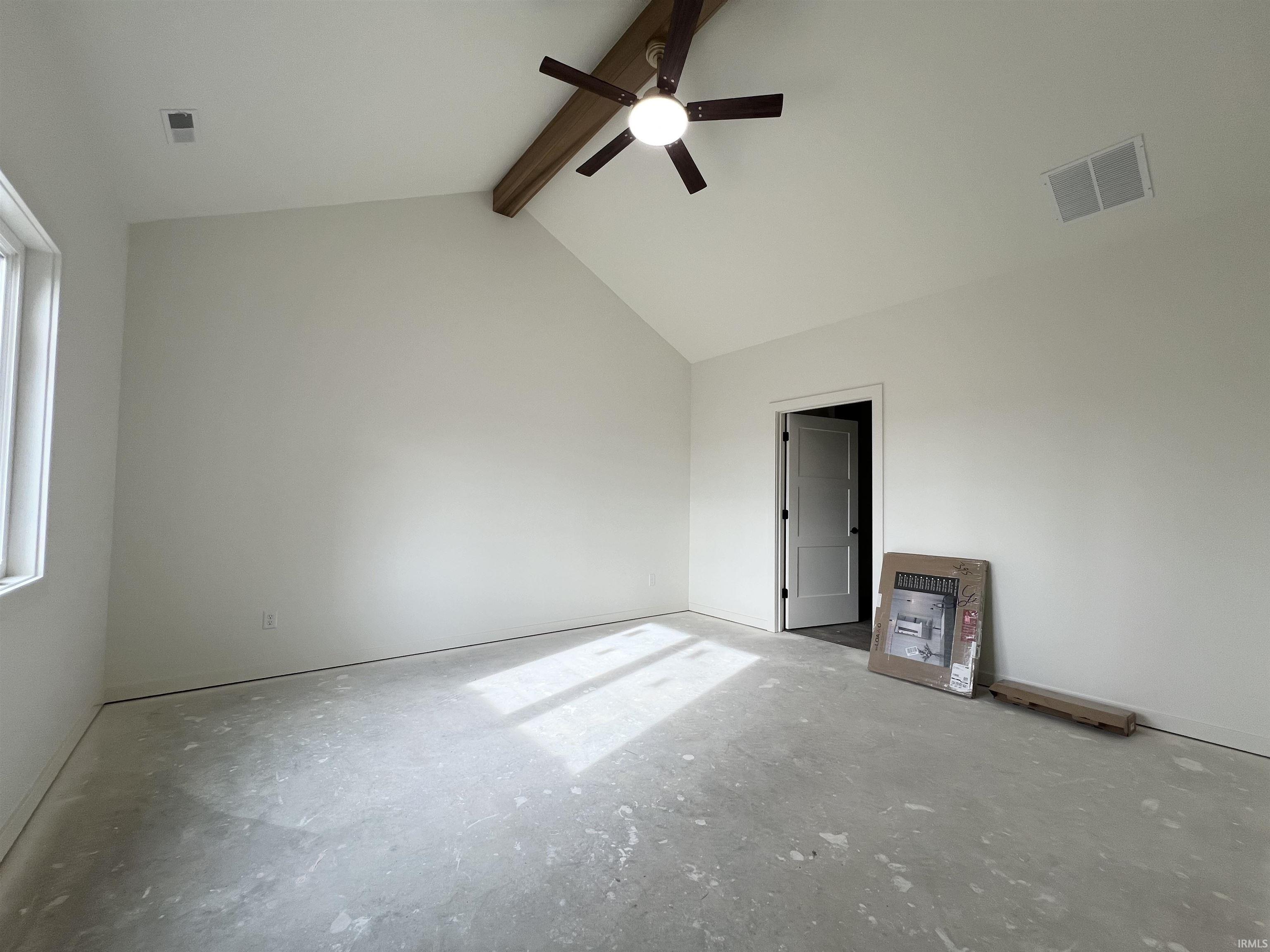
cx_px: 635
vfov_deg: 89.9
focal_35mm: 13
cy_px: 476
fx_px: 477
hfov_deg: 106.2
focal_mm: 1.57
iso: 50
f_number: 1.8
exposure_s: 1/120
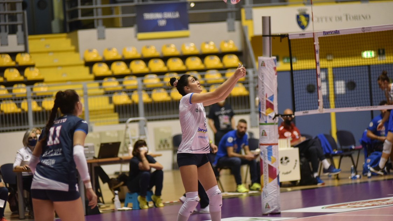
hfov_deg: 13.2
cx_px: 197
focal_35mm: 163
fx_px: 1698
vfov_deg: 7.4
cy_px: 128
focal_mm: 155
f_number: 2.8
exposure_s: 1/1000
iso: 3200
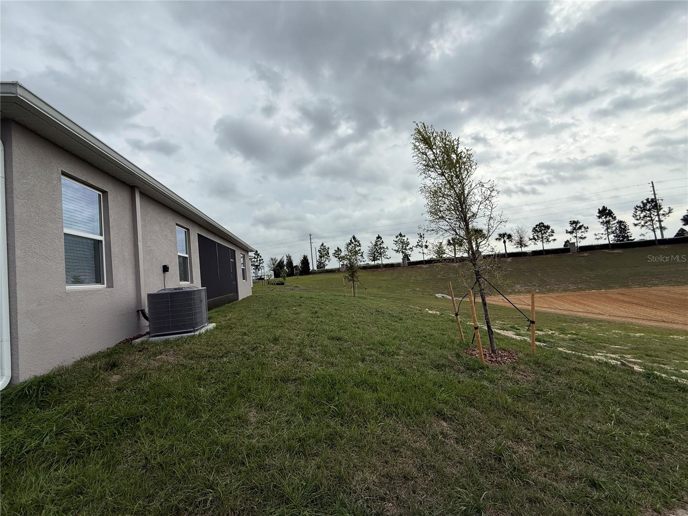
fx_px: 278
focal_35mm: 14
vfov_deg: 85.7
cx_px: 344
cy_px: 258
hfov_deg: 102.1
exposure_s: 1/2237
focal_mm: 2.22
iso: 50
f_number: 2.2
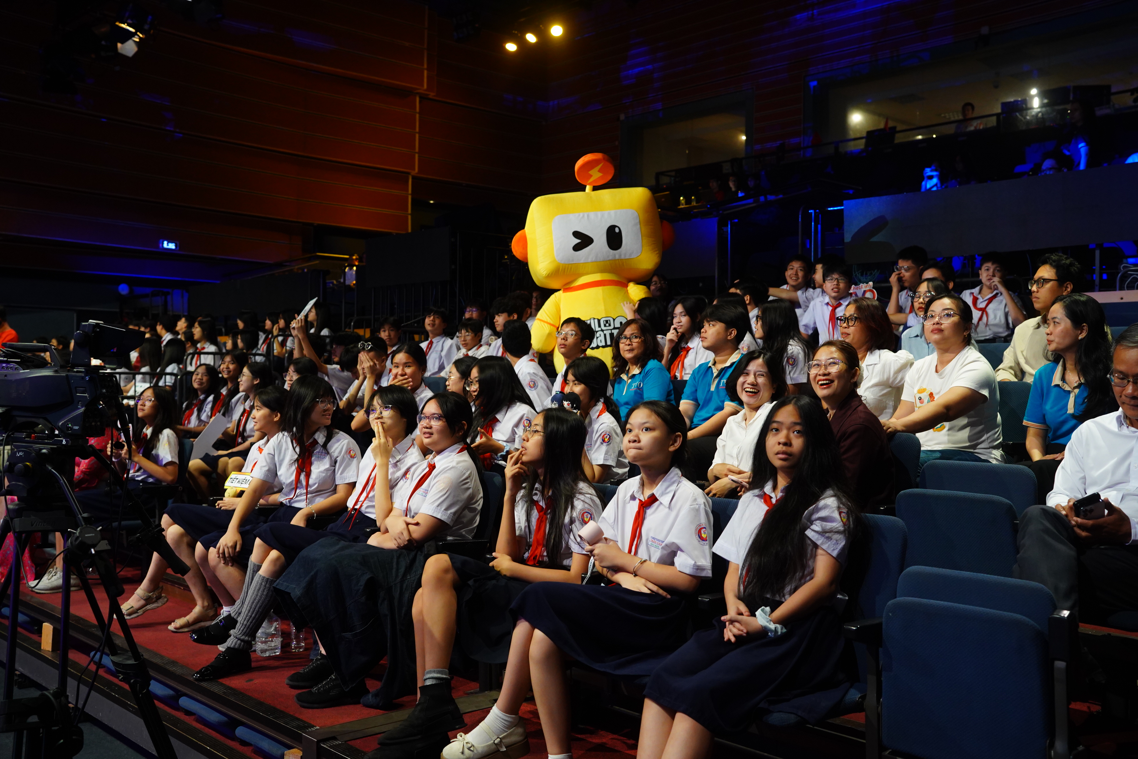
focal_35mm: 35
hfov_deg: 54.4
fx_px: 1106
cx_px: 569
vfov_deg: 37.9
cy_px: 380
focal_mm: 35
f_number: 3.5
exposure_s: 1/125
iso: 2500
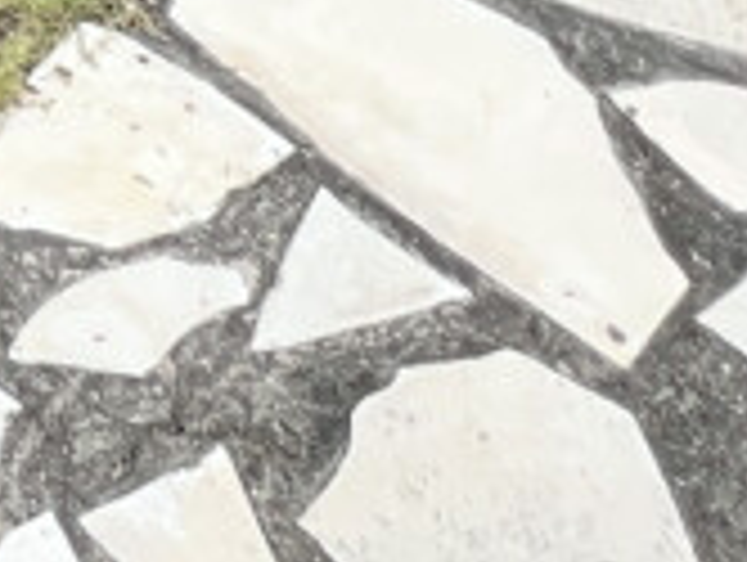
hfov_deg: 14.5
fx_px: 2161
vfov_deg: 10.8
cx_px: -932
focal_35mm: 100
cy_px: -1052
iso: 32
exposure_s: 1/336
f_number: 1.8
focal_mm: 1.57
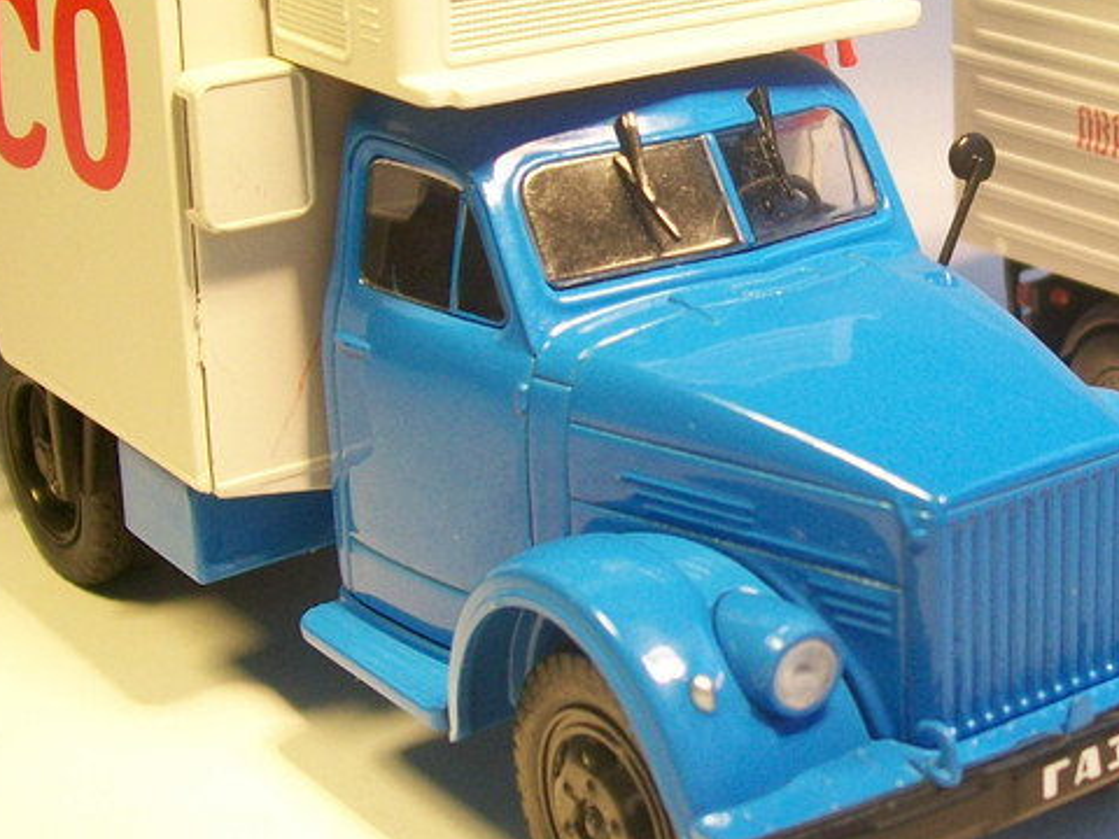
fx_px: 2586
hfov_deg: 23.9
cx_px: 948
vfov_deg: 18.4
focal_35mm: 80
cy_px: 245
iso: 64
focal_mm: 6
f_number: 2.7
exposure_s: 1/80
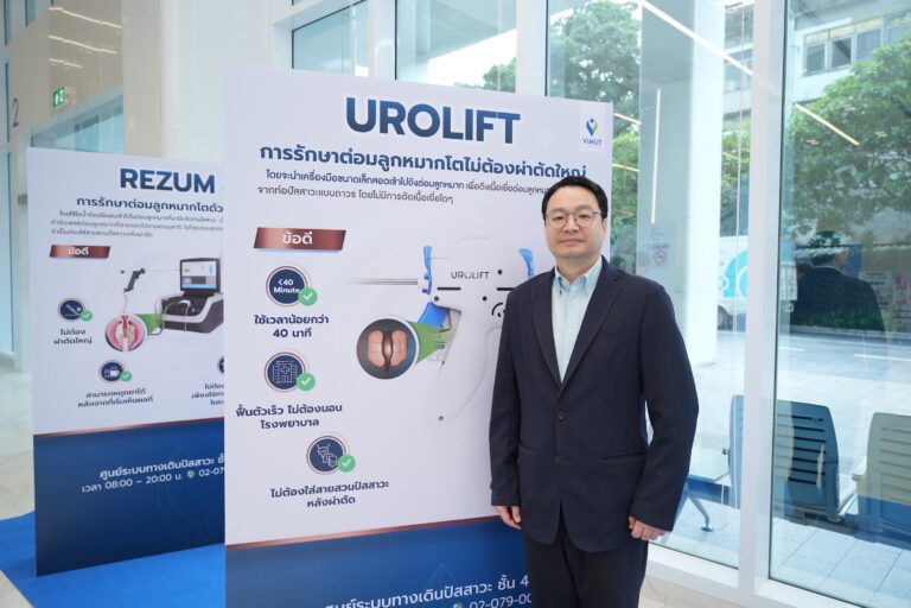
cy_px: 304
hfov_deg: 67.4
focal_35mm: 27
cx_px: 456
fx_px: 683
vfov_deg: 47.9
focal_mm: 27
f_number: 4
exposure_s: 1/160
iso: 500
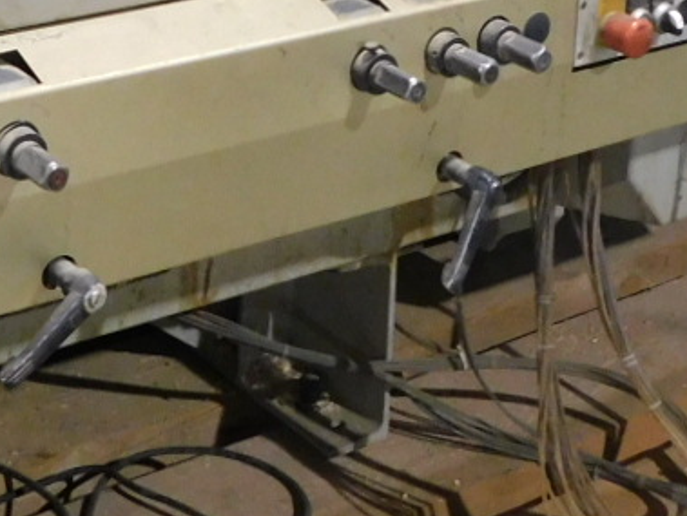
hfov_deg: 20.2
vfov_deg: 14.5
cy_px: -203
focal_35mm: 97
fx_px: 1927
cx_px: 239
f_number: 3
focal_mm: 4
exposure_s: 1/20
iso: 400
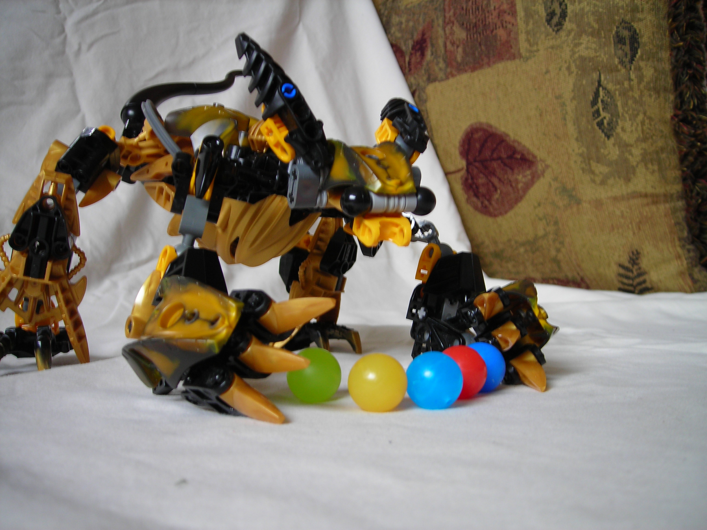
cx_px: 354
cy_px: 265
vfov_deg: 37.7
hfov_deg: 49.0
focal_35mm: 38
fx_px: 776
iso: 50
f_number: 3.2
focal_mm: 6.3
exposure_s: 1/6.9
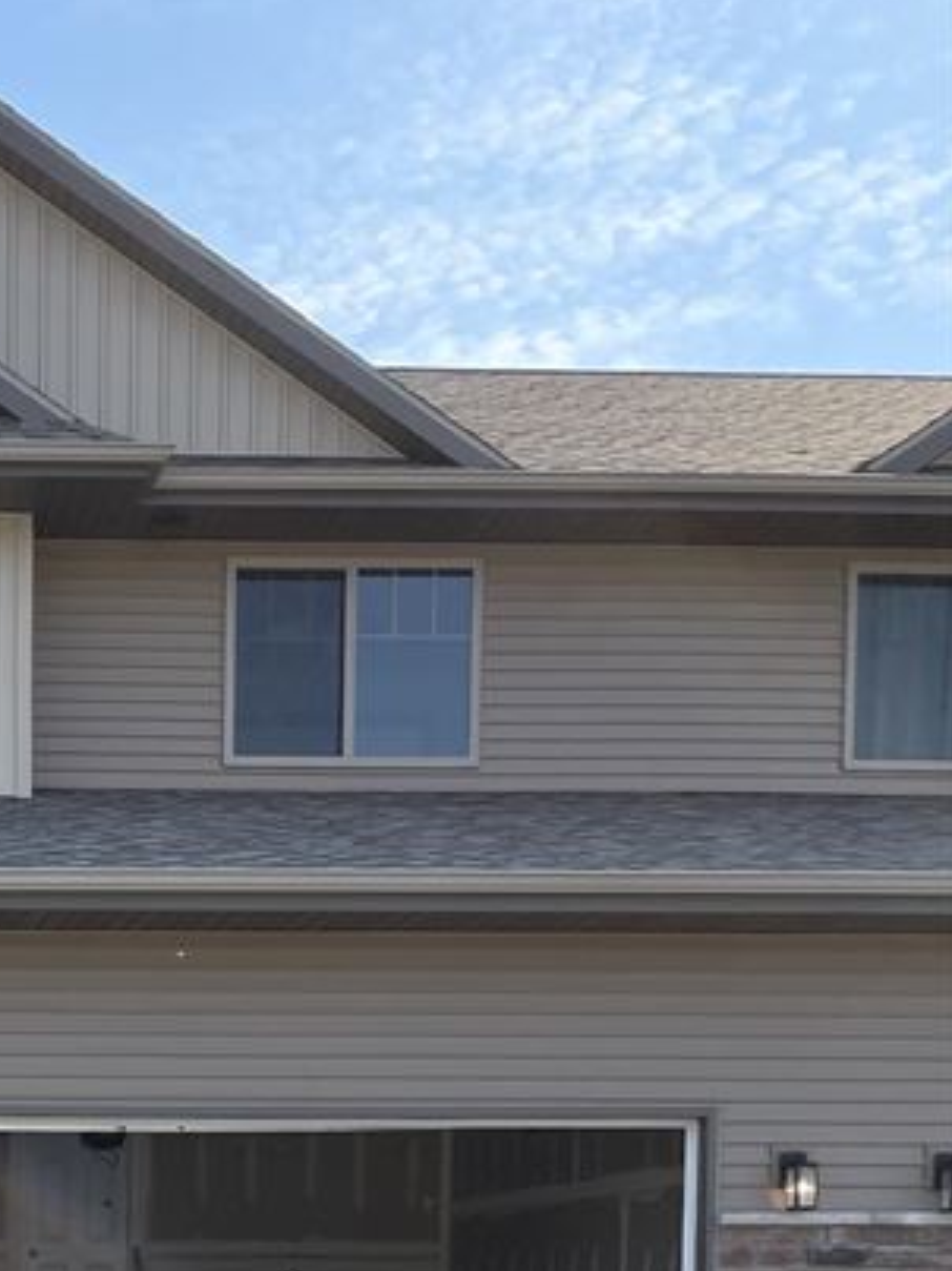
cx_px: -177
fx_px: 2275
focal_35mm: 62
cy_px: 1391
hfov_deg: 21.9
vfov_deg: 28.4
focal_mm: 4.2
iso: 32
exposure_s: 1/2212
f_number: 1.6
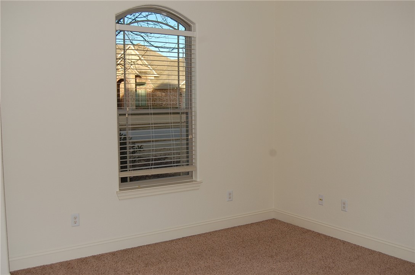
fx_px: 449
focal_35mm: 39
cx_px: 208
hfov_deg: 49.6
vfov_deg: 34.1
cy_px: 138
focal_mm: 26
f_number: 5.6
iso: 200
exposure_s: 1/125
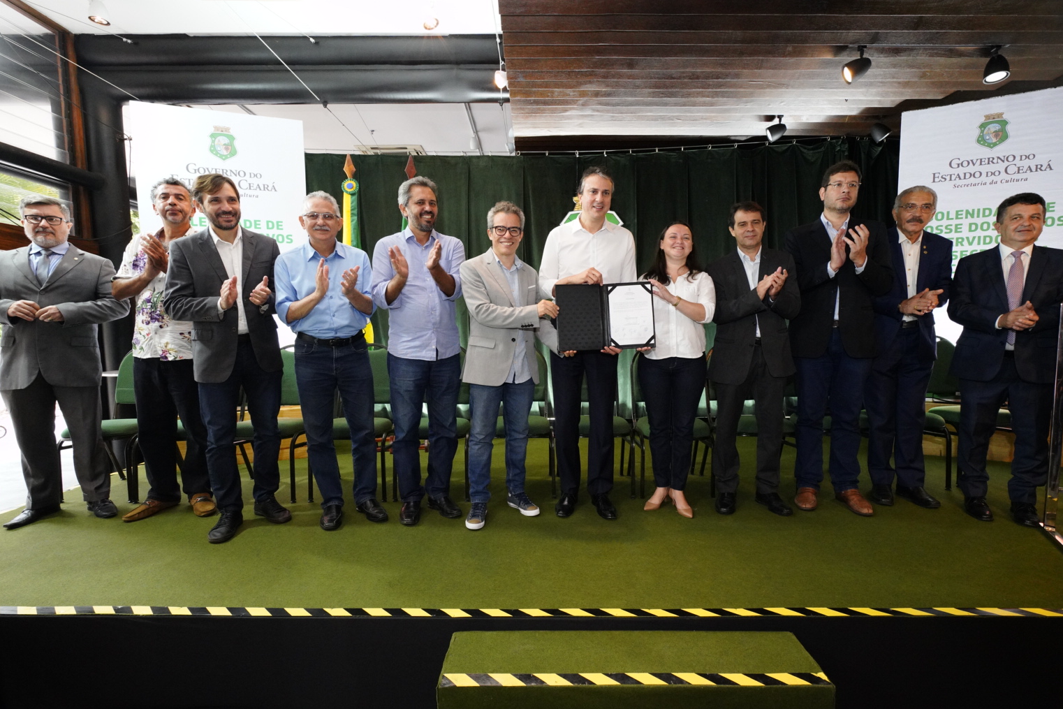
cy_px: 366
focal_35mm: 17
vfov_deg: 70.4
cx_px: 548
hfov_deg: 93.2
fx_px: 502
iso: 6400
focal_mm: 16
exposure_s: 1/160
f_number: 8
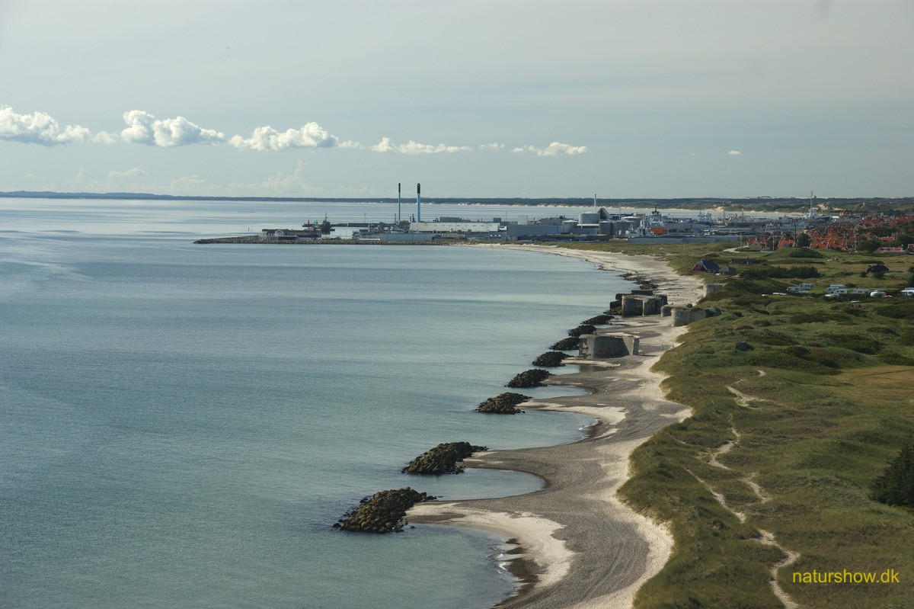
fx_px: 2284
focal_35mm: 90
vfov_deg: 15.2
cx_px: 457
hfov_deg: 22.6
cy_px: 304
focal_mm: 60
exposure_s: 1/160
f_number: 8
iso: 100
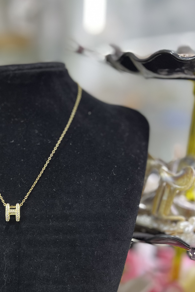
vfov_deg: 40.8
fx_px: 382
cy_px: 217
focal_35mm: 47
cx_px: 15
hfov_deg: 27.5
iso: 125
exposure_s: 1/50
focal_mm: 5.1
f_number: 1.6
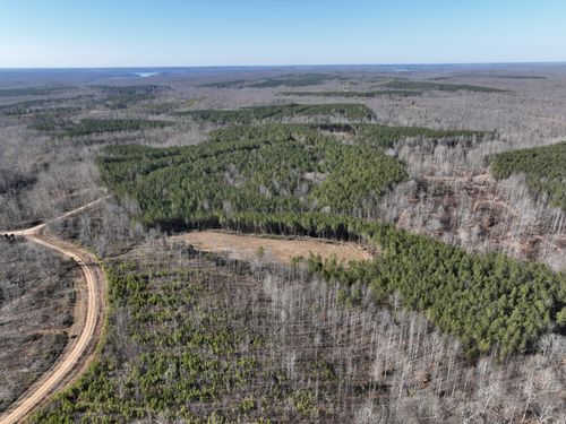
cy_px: 212
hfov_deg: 71.6
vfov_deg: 56.8
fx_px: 392
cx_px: 283
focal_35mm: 24
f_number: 2.8
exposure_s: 1/2500
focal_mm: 12.29
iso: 240
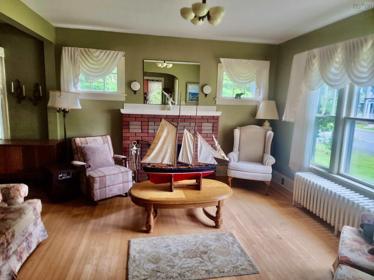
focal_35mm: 23
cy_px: 140
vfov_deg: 58.9
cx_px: 187
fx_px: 248
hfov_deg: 73.9
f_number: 1.8
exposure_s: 1/180
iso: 160
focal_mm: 6.4
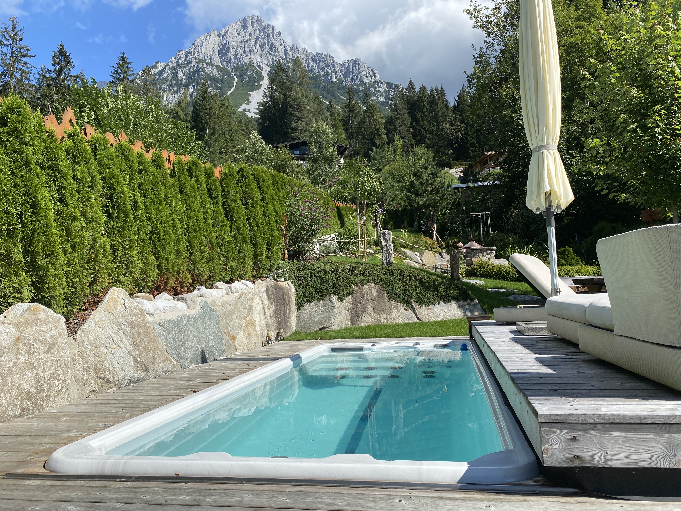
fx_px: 511
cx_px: 340
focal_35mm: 26
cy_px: 256
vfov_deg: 53.1
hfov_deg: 67.3
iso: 32
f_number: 1.8
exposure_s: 1/3125
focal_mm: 4.25
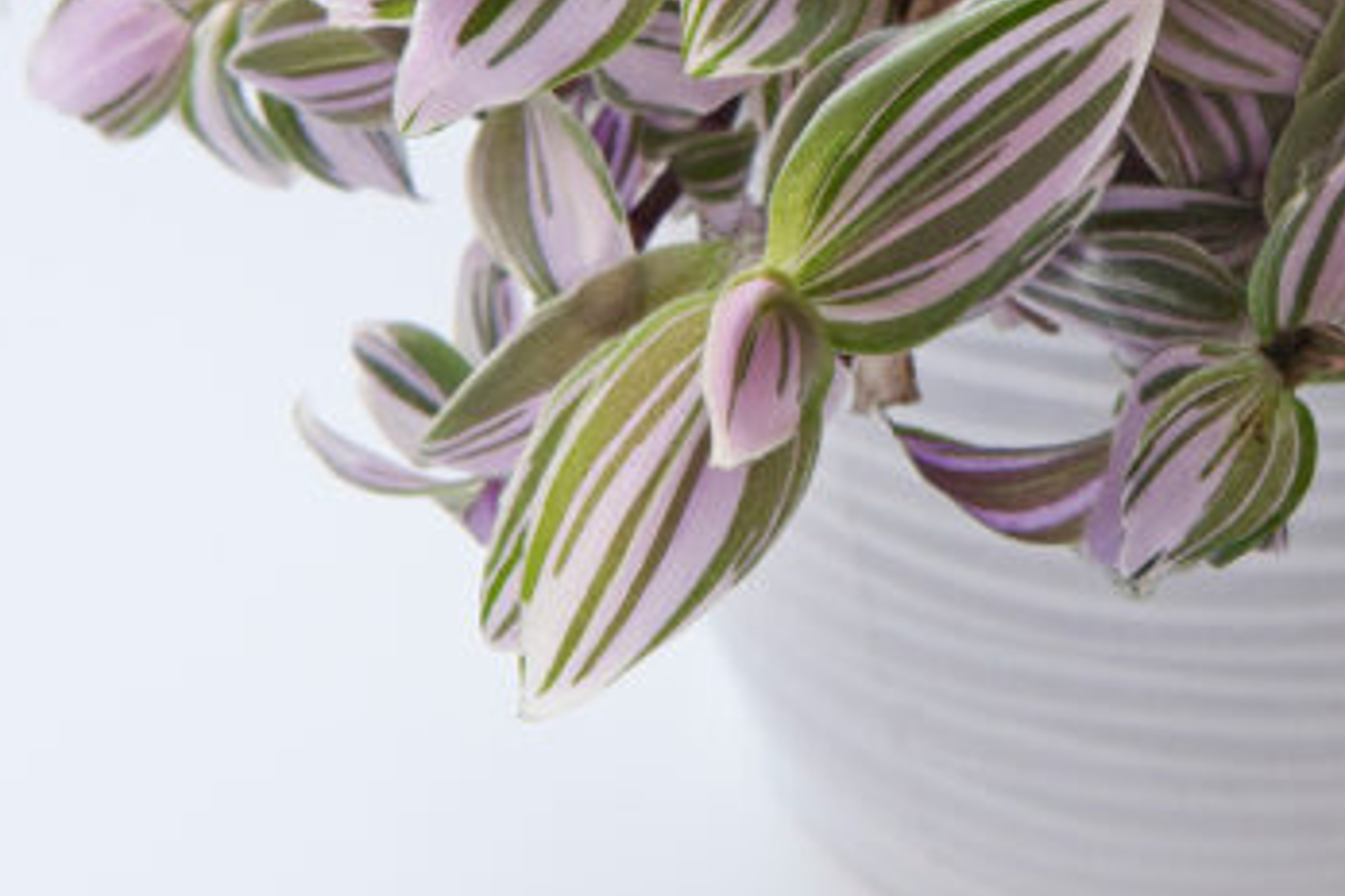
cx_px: 1264
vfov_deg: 8.7
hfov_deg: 13.0
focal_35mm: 156
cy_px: -187
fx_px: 5828
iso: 1250
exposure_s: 1/105
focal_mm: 35
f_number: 5.6
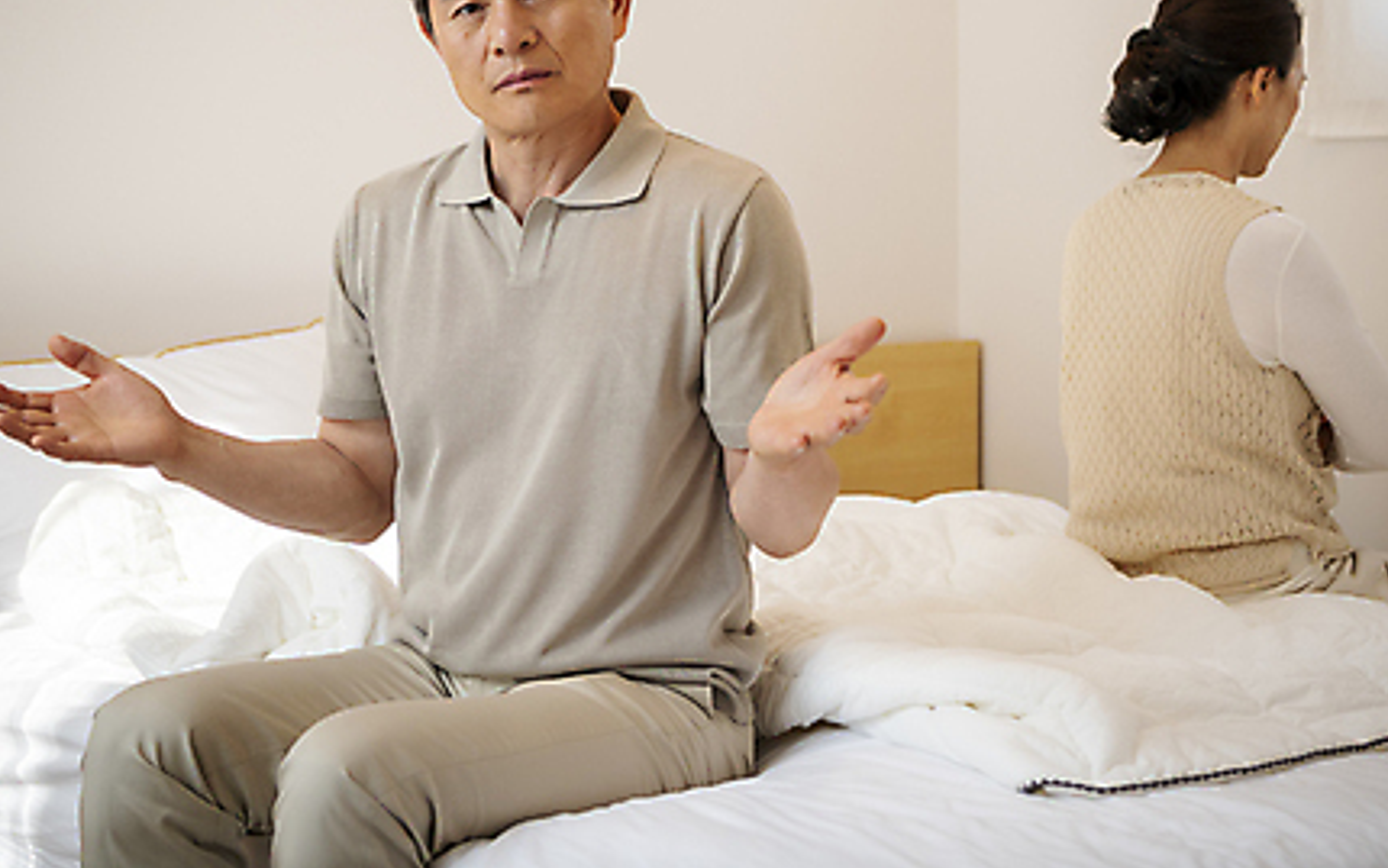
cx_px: 733
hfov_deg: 32.0
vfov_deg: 20.2
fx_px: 2422
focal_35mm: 64
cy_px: 226
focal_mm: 45
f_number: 2.8
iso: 400
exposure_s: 1/320
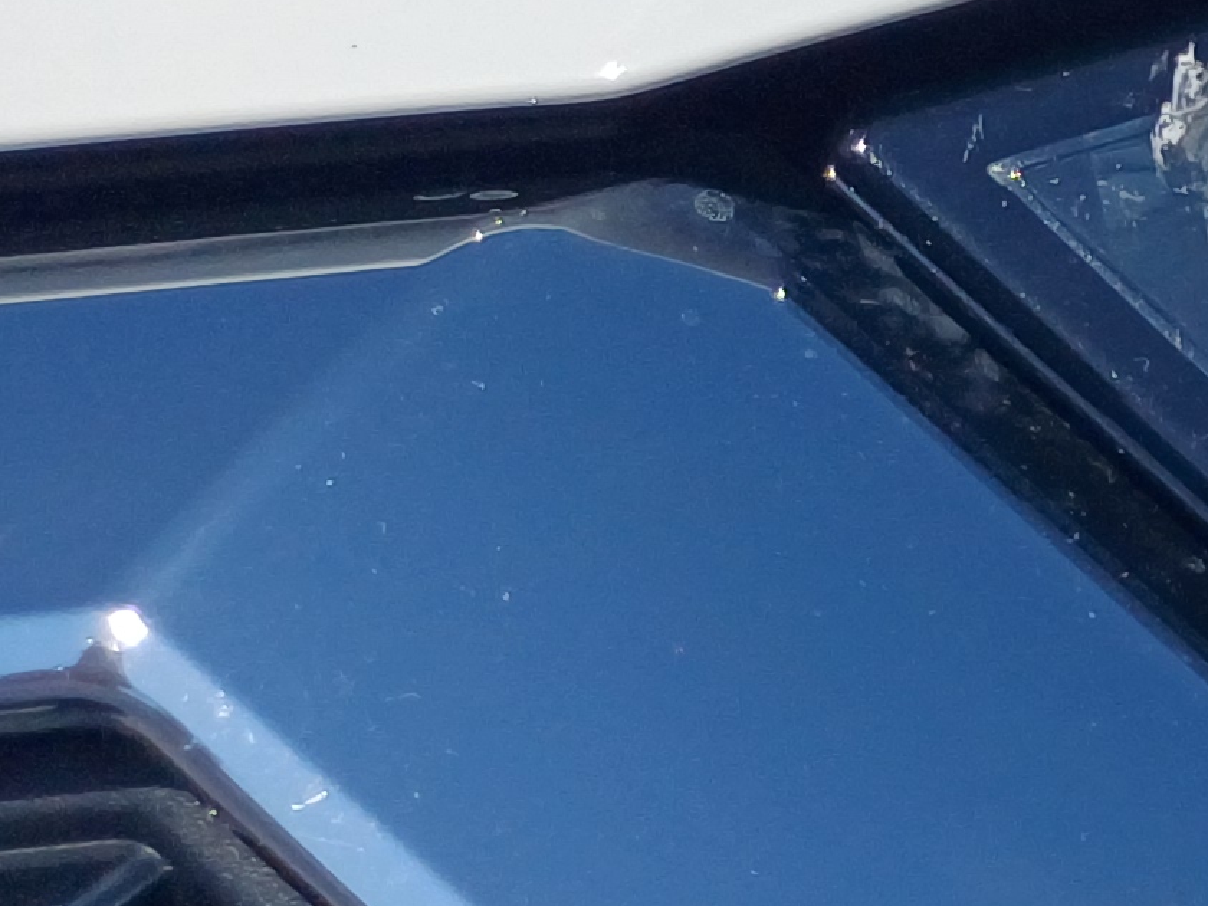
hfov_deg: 13.2
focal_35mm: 119
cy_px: 332
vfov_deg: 12.4
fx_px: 4153
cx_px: 2714
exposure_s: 1/2732
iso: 50
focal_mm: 4.65
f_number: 1.8
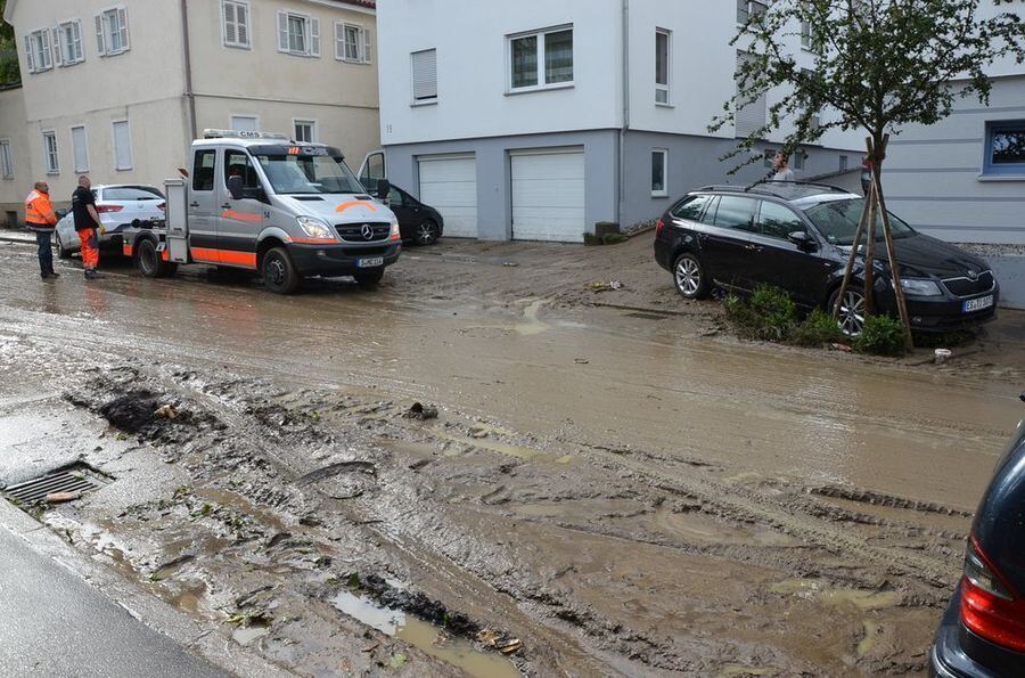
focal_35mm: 27
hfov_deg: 67.5
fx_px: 767
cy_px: 339
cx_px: 512
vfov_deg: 47.7
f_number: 7.1
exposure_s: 1/200
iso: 200
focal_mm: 18
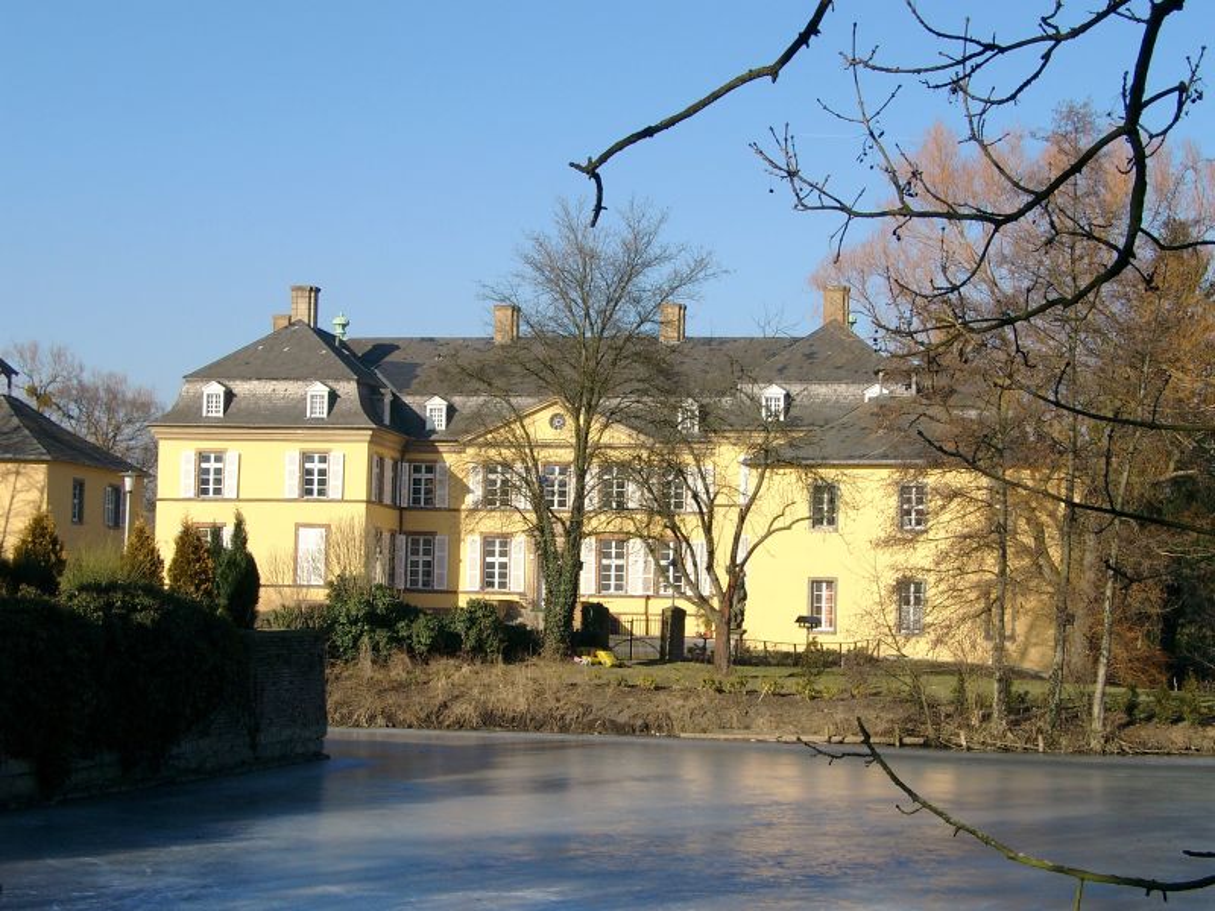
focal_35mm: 64
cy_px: 456
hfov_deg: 30.3
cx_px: 608
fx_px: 2246
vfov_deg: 22.9
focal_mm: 13.35
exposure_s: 1/644
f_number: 4
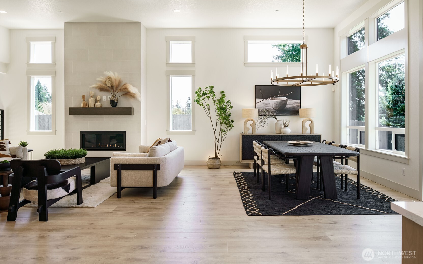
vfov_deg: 49.2
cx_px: 208
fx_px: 288
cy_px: 120
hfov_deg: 72.5
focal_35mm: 25
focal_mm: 24
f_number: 8
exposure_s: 1/50
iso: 200
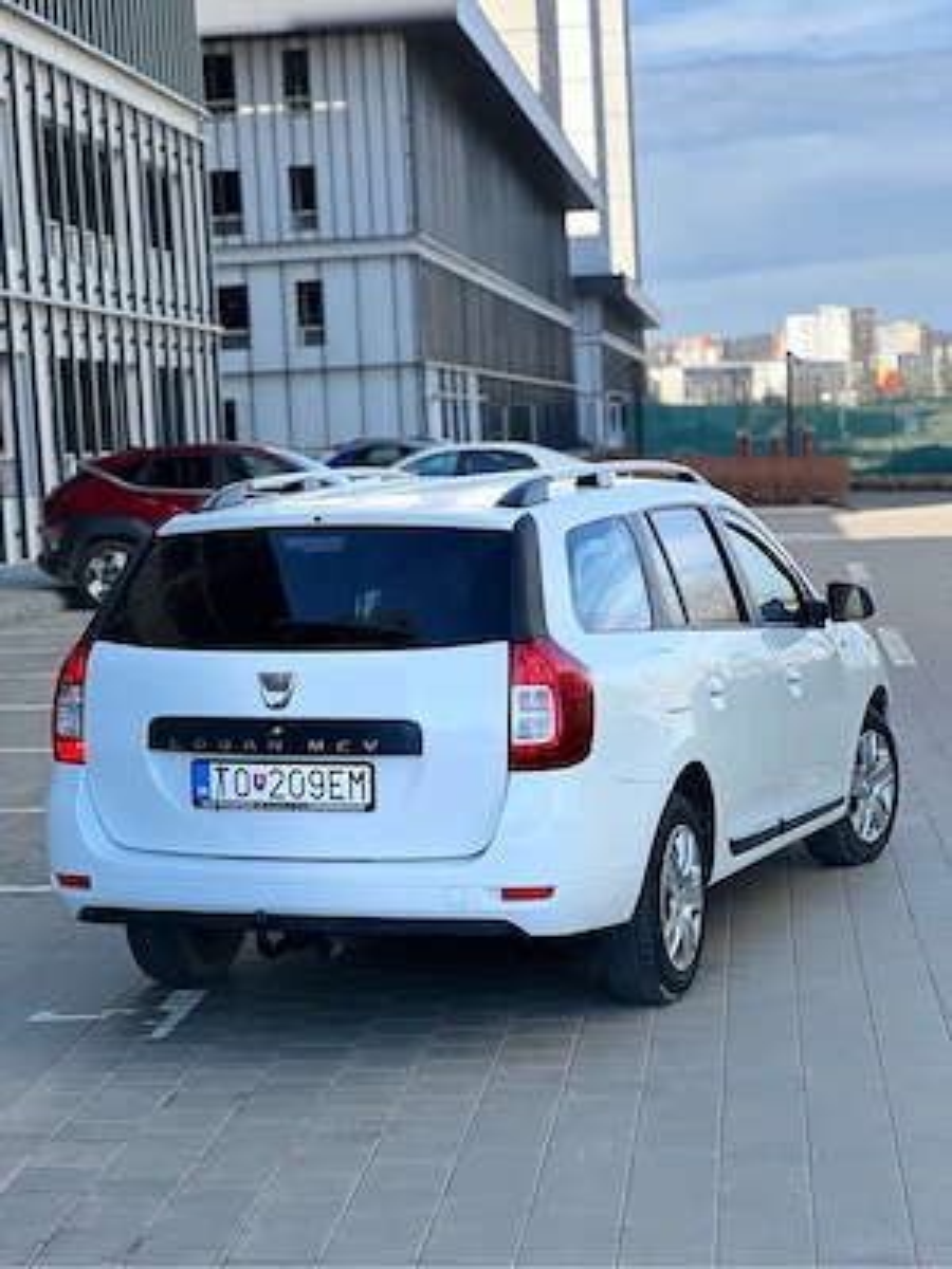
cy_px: 634
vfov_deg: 25.3
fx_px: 2824
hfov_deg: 19.1
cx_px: 476
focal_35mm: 77
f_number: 2.8
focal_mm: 9
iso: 25
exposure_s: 1/210
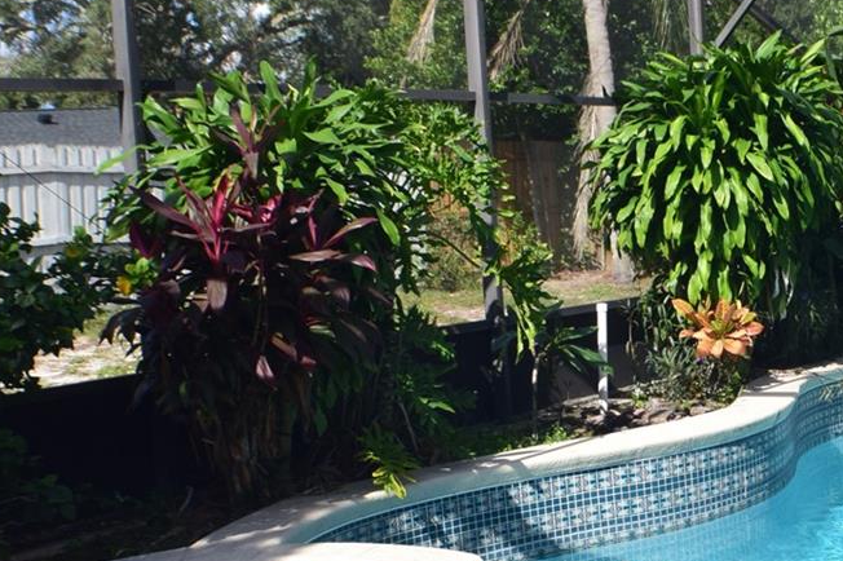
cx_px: 724
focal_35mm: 81
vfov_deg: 16.7
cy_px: 463
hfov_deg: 24.5
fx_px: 1896
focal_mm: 22
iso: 400
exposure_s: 1/320
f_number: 10
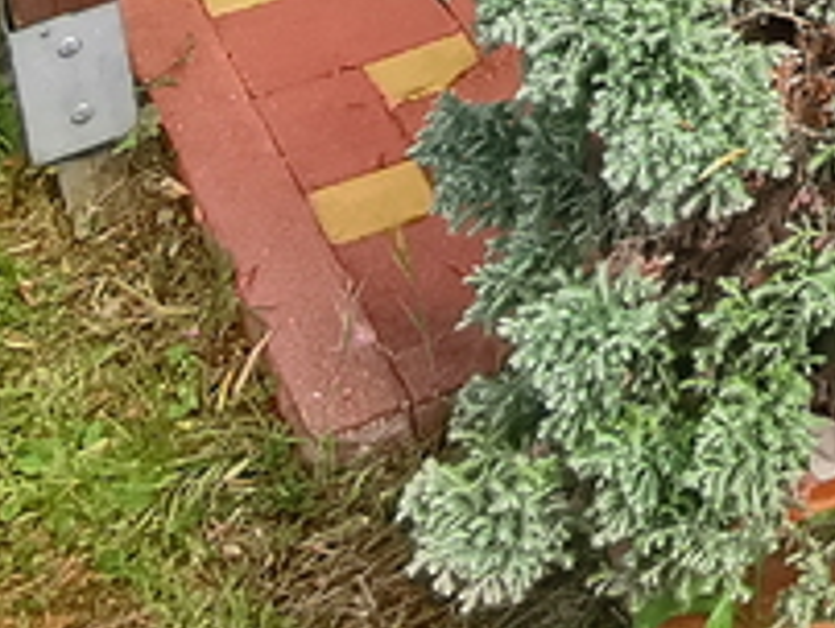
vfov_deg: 10.8
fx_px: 2753
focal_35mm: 114
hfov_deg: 14.1
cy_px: -959
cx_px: 1740
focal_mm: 2.35
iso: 50
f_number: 2.2
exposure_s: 1/252
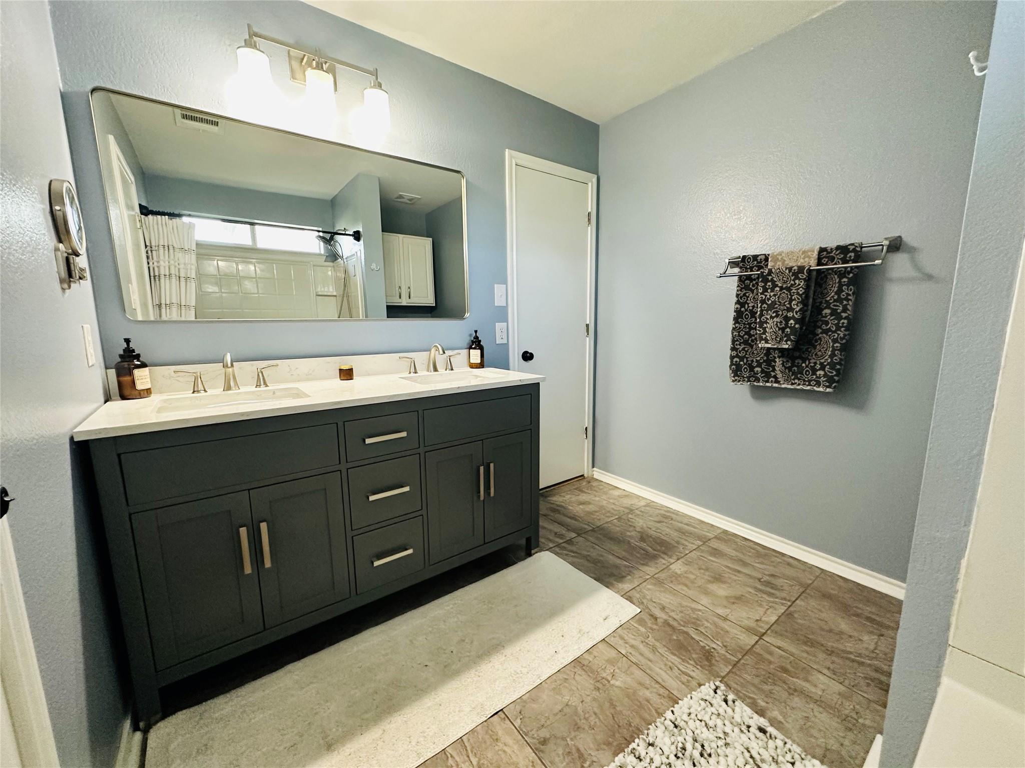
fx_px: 415
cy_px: 384
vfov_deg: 85.7
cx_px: 512
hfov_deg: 102.1
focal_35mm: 14
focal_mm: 2.22
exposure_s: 1/60
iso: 320
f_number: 2.2
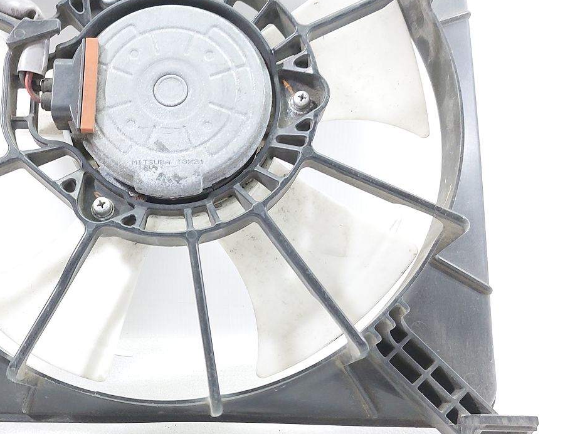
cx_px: 202
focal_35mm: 36
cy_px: 309
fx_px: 603
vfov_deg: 38.9
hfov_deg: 50.6
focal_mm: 5.23
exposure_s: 1/50
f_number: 1.8
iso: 200
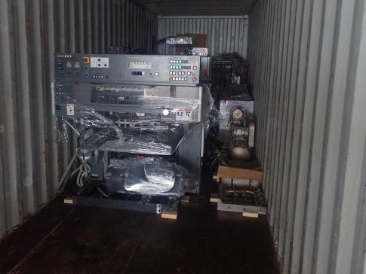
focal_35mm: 33
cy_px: 120
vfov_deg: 42.9
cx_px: 156
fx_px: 349
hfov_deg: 55.1
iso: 800
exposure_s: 1/30
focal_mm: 4.5
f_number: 8
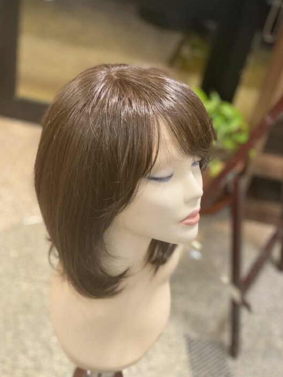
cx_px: 140
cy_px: 185
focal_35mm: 53
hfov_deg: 27.5
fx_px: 577
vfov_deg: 36.2
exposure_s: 1/50
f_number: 2
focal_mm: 6
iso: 160
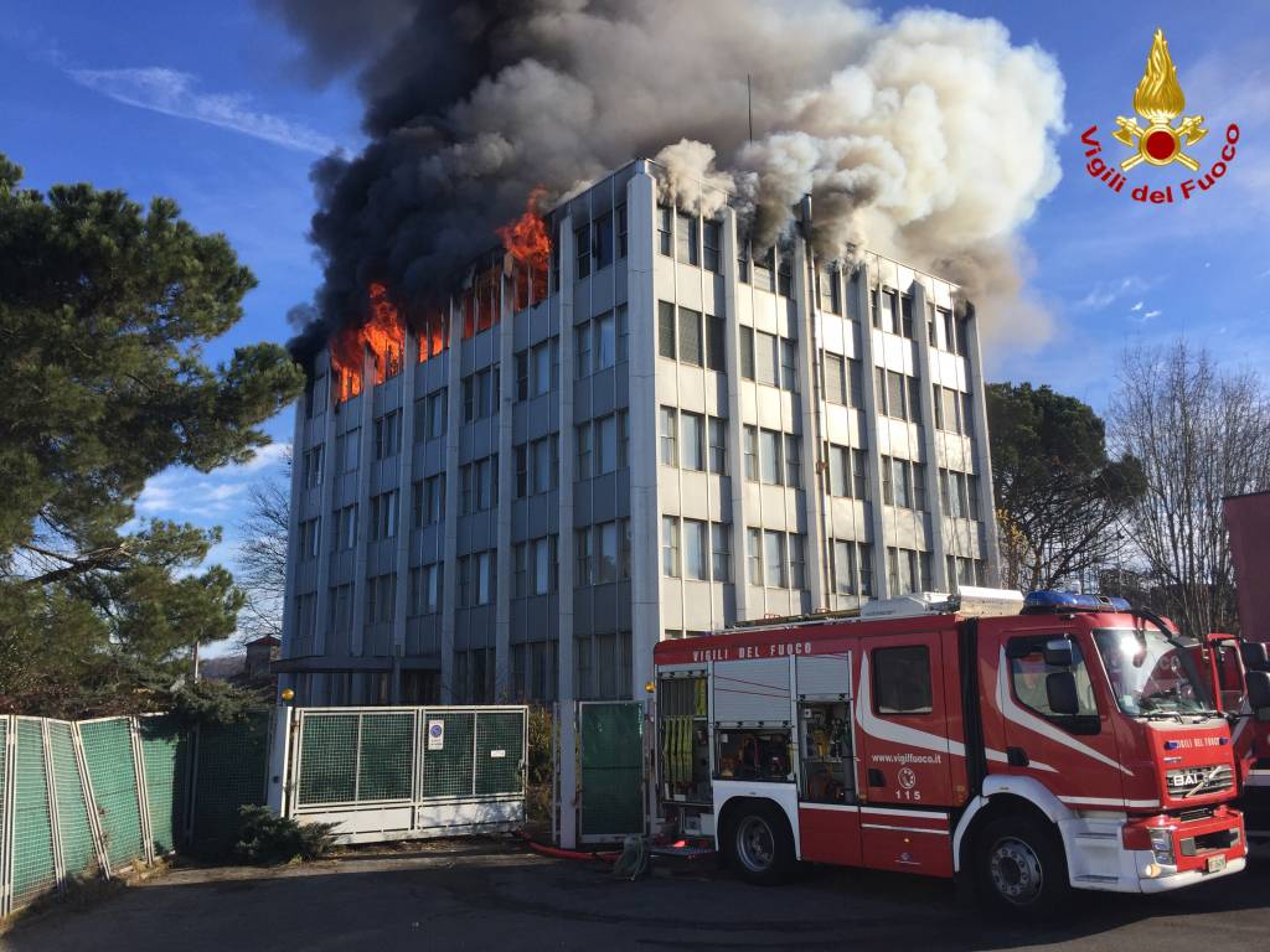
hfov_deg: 61.7
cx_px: 635
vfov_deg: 48.2
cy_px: 476
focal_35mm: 29
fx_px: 1064
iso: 32
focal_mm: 4.15
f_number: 2.2
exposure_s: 1/1522
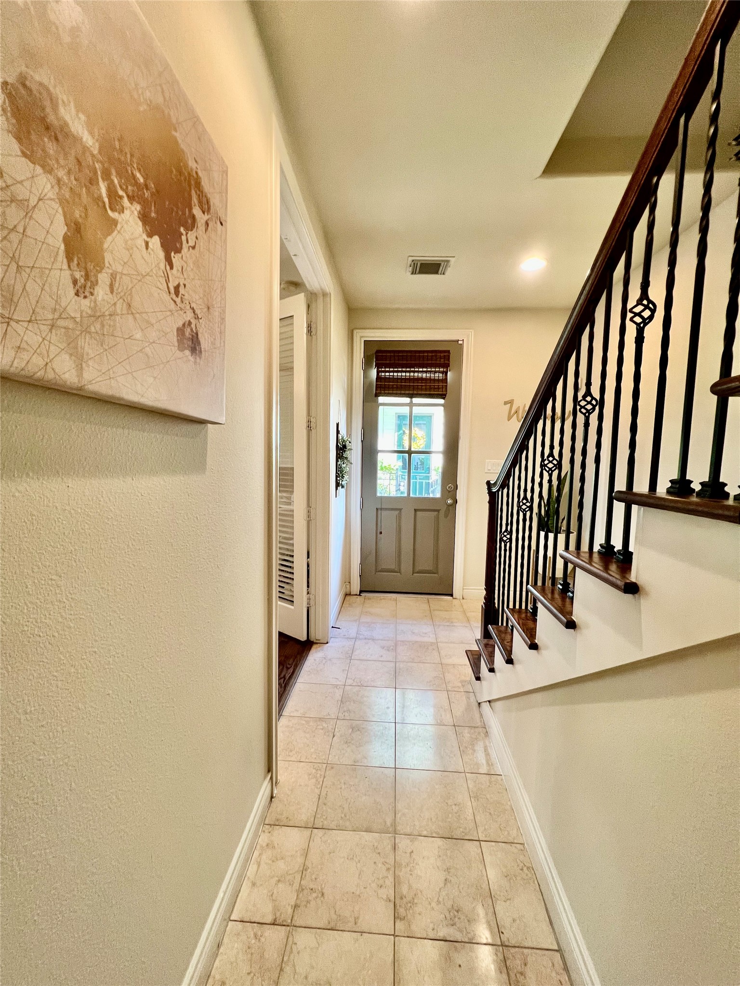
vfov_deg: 106.2
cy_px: 493
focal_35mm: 13
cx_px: 370
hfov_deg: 89.9
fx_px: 371
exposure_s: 1/60
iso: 200
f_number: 1.8
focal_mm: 1.57
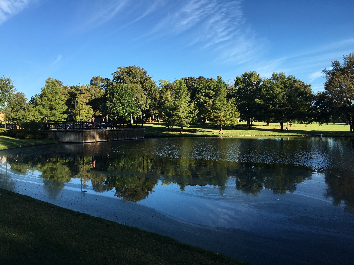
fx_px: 297
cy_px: 132
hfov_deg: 61.7
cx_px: 177
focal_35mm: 29
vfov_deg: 48.2
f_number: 2.2
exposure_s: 1/754
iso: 25
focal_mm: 4.15
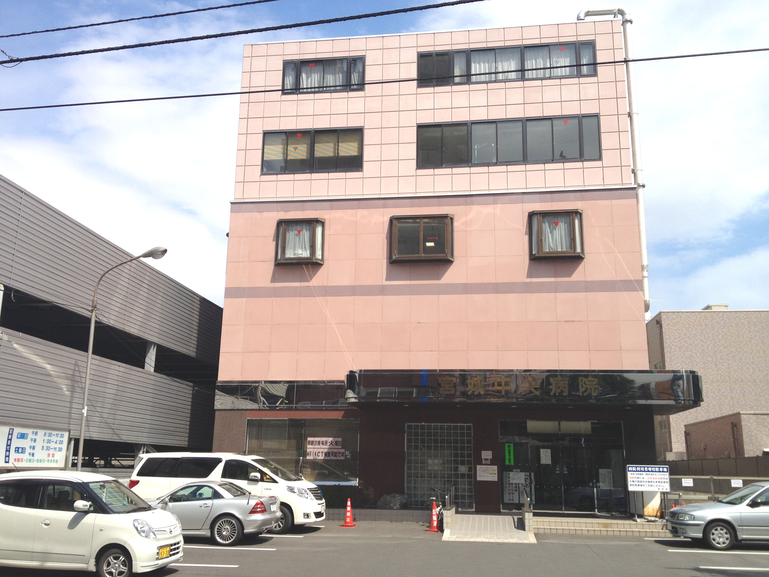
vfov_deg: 40.7
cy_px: 288
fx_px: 778
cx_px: 384
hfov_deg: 52.6
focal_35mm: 35
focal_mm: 4.28
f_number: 2.4
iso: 50
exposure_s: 1/2123
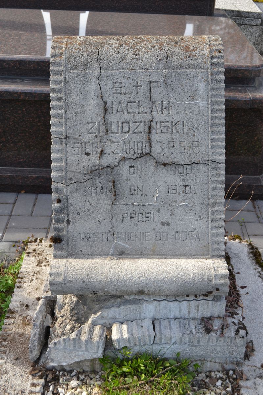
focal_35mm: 44
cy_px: 198
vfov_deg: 45.0
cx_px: 132
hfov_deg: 30.8
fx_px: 477
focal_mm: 29
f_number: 5.6
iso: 160
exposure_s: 1/125
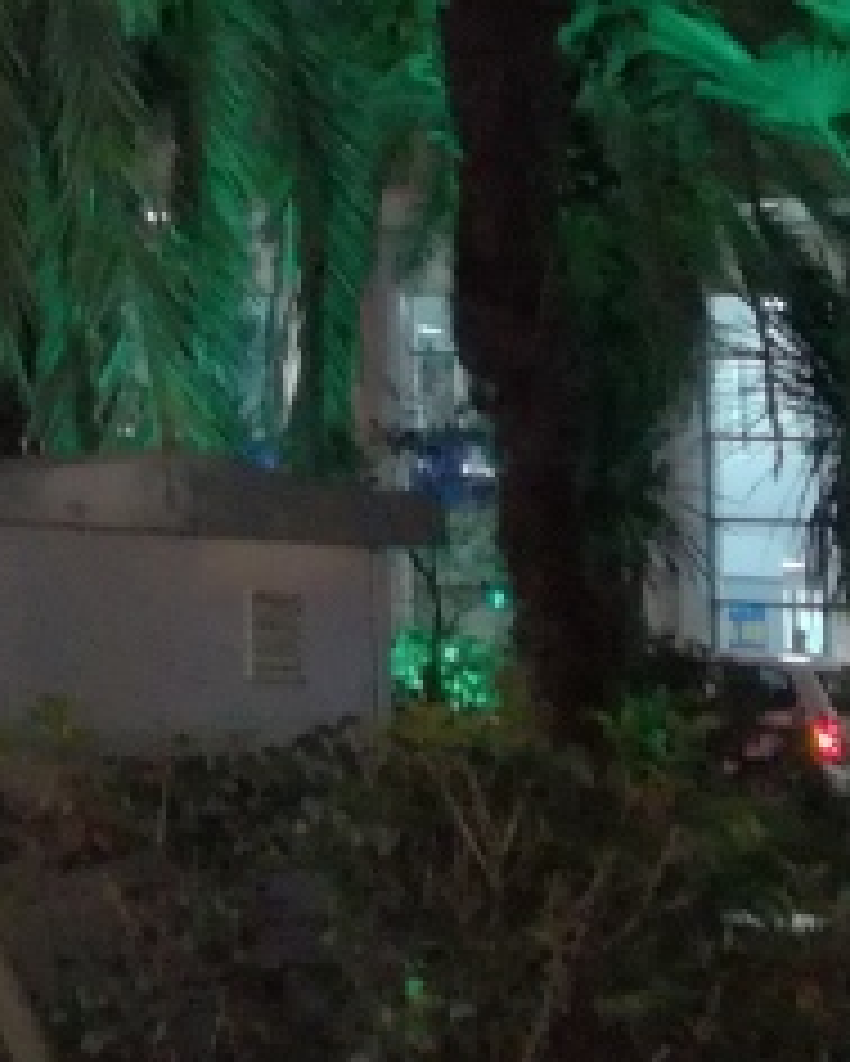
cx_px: -729
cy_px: -738
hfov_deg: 10.7
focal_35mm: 134
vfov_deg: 13.2
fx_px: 4211
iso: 400
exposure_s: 1/33.3
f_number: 2
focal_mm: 3.79
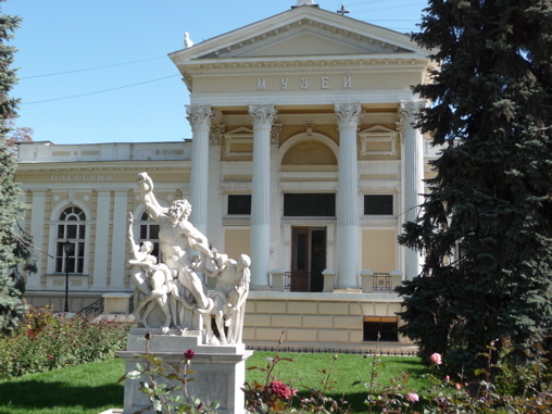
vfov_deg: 33.6
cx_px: 276
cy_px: 207
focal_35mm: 43
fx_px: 686
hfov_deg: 43.9
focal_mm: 7.1
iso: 100
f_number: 4
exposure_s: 1/400
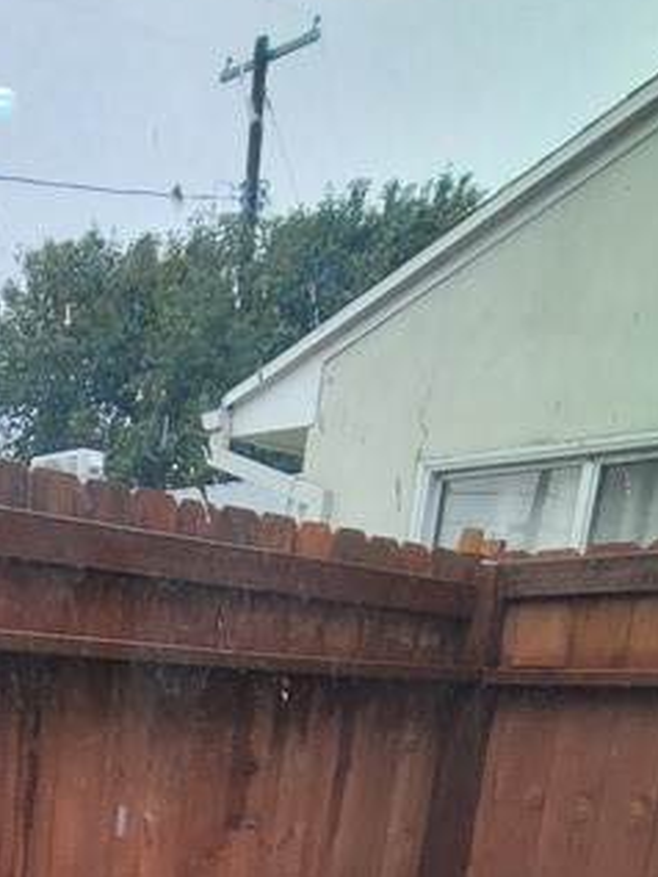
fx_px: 1064
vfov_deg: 37.2
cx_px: -122
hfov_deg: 29.7
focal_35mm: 42
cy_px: 977
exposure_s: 1/252
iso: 64
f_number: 2.2
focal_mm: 2.2
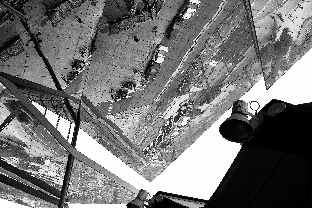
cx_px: 156
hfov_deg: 54.4
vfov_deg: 37.9
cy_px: 104
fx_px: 303
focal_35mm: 35
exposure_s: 1/250
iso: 1250
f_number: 9
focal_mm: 23.3
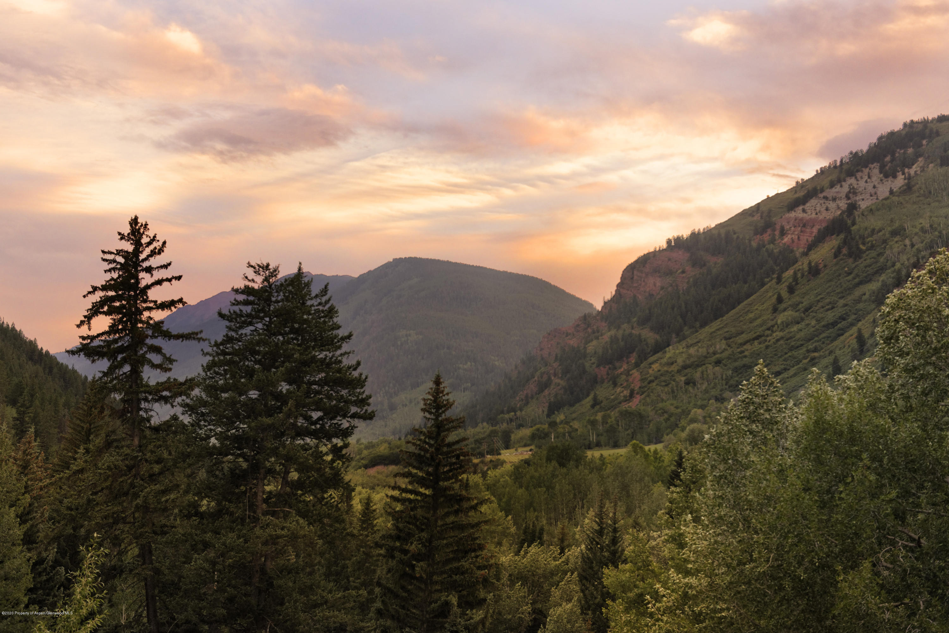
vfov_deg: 28.1
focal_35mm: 48
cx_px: 474
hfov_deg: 41.1
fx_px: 1266
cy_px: 316
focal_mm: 48
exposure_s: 1/400
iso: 1000
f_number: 7.1
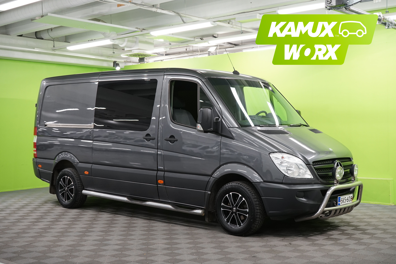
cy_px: 132
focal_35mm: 47
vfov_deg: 28.6
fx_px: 517
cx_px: 198
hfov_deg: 41.9
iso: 800
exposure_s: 1/20
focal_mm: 47
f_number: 9
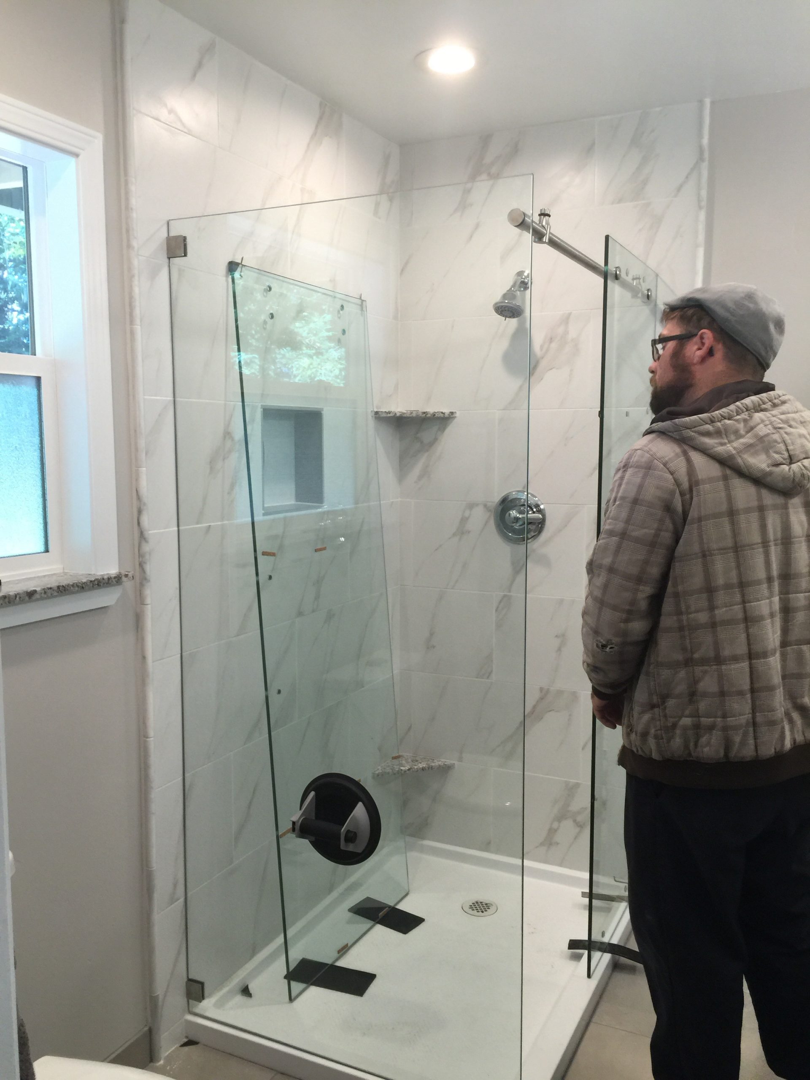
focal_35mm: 29
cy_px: 540
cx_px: 405
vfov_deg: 61.7
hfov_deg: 48.2
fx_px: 905
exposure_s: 1/30
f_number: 2.2
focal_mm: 4.15
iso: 40
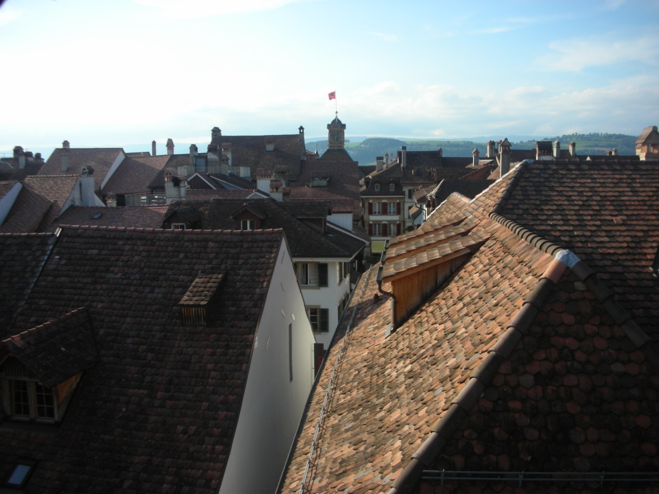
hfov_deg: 52.6
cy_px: 247
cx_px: 330
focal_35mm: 35
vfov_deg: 40.7
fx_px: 666
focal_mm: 5.8
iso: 50
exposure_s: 1/53.6
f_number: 8.5
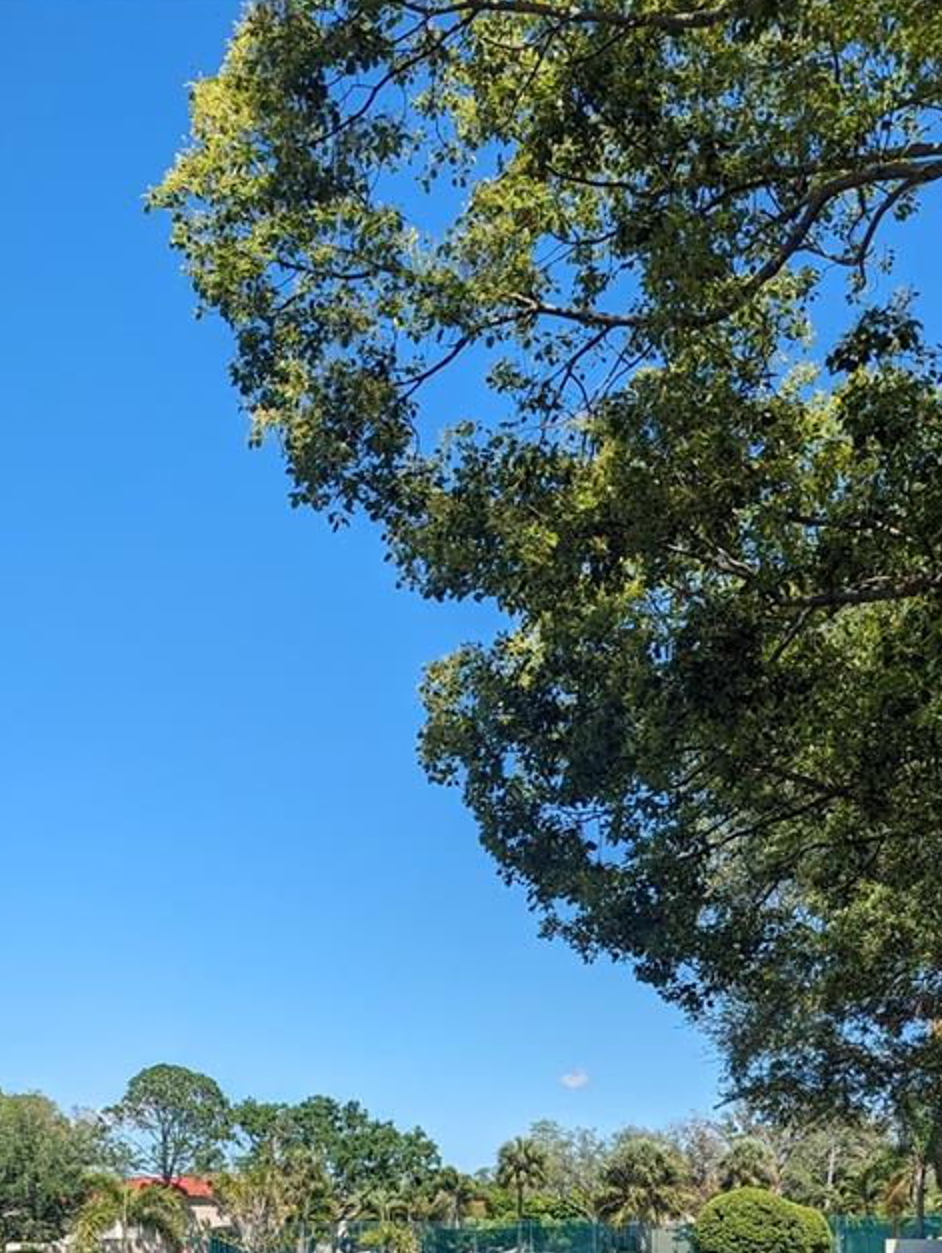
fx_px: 1666
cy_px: 1189
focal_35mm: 46
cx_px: 355
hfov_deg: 31.4
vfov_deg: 37.7
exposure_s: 1/1414
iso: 45
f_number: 1.85
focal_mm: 6.81
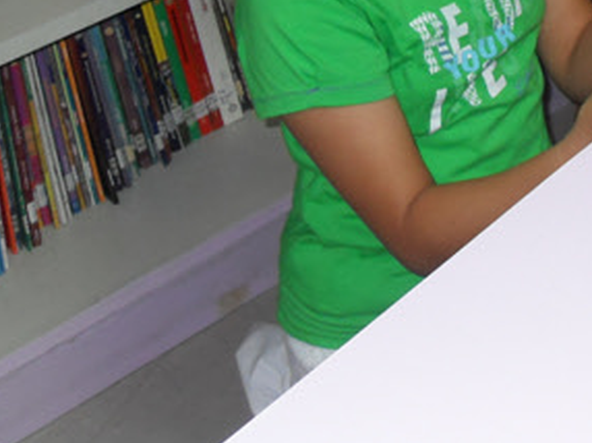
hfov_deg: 19.0
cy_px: -168
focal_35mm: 98
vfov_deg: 14.3
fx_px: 1675
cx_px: 704
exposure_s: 1/45
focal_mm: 7.5
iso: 200
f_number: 3.2
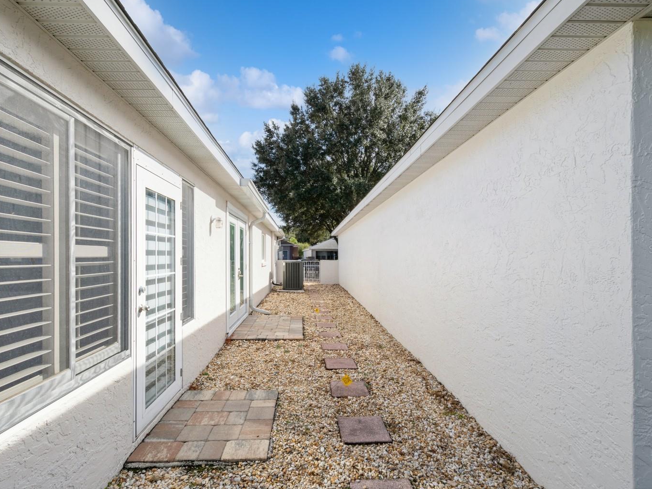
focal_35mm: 17
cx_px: 310
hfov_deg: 91.0
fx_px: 320
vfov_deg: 74.7
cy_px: 249
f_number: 8
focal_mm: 10
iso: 200
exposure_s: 1/320
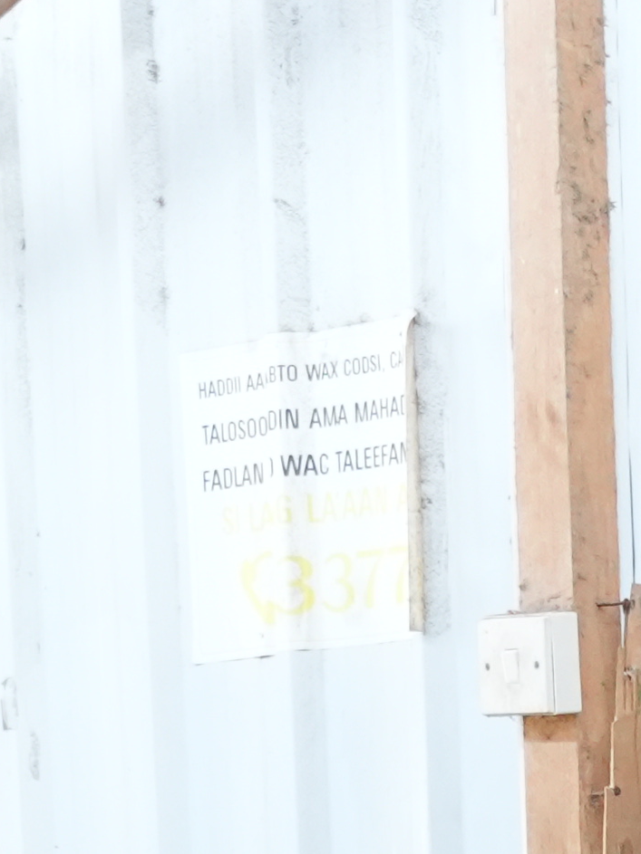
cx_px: 873
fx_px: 6072
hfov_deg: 6.0
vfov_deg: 7.7
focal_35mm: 246
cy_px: 1726
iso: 3200
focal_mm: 34.4
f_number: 4
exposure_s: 1/100
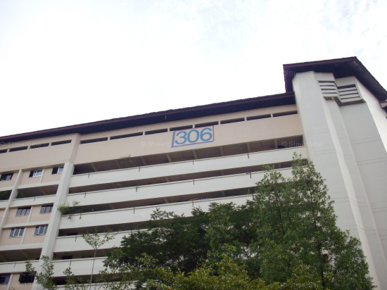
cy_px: 145
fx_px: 413
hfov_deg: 50.2
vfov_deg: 38.6
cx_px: 194
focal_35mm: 37
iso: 80
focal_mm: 6.2
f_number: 5.6
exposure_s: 1/160
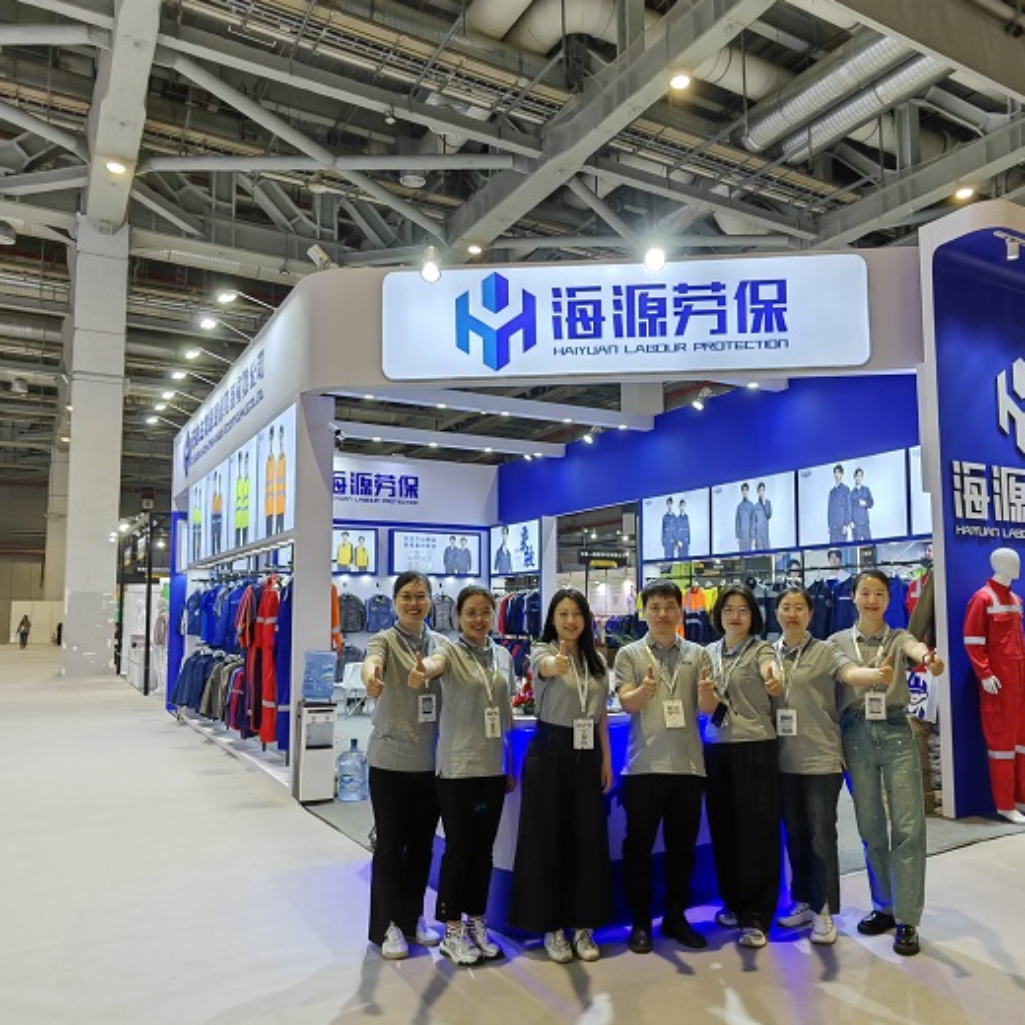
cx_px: 560
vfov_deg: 62.9
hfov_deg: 62.8
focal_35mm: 25
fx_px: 838
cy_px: 512
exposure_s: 1/50
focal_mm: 2.35
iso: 64
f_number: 2.2
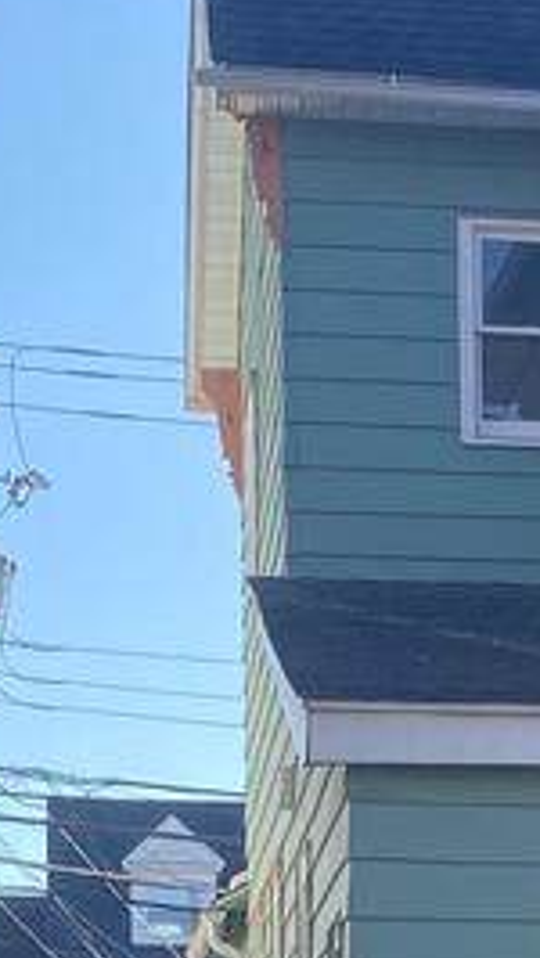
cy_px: 1315
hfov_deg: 10.5
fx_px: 2922
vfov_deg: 17.3
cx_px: 540
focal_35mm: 115
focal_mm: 4.25
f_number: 1.8
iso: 32
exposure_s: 1/588
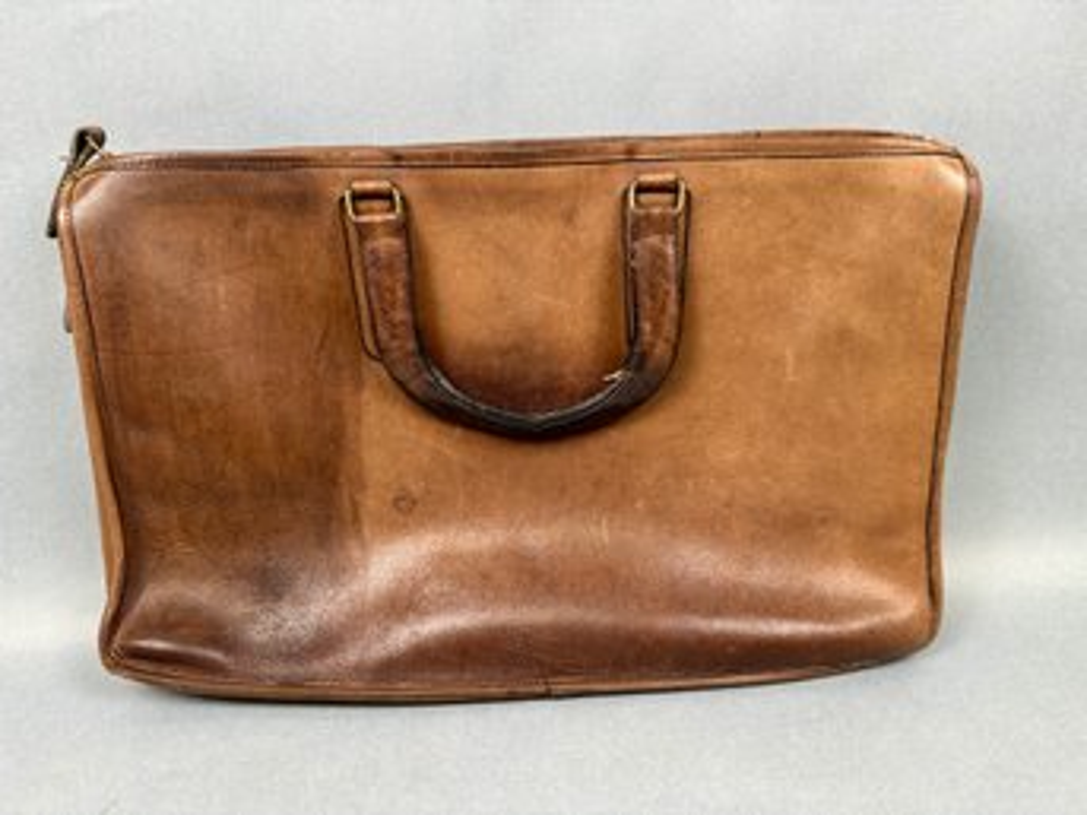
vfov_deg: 56.8
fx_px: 753
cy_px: 408
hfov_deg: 71.6
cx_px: 544
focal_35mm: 24
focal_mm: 6.86
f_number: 1.78
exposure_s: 1/120
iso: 200
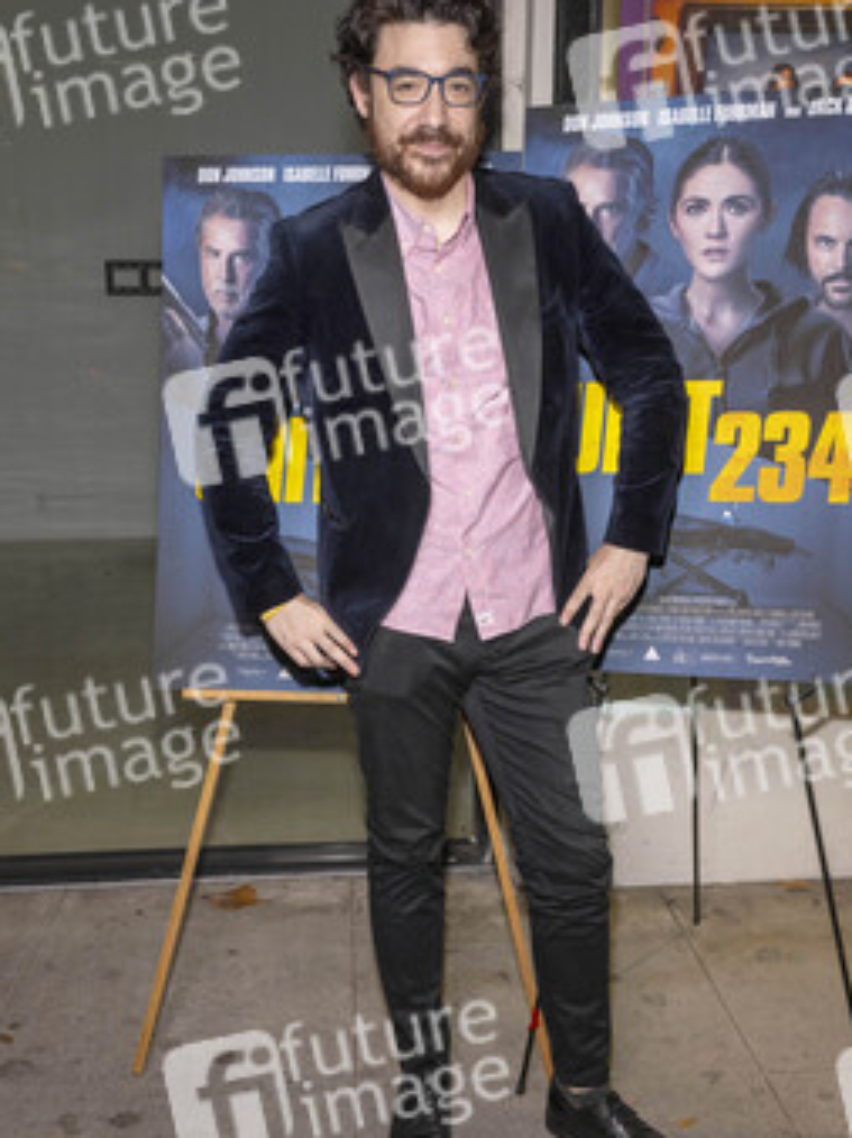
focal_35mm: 33
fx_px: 1084
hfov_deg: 42.9
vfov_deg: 55.4
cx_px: 434
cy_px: 576
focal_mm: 29
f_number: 5.6
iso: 800
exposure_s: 1/200
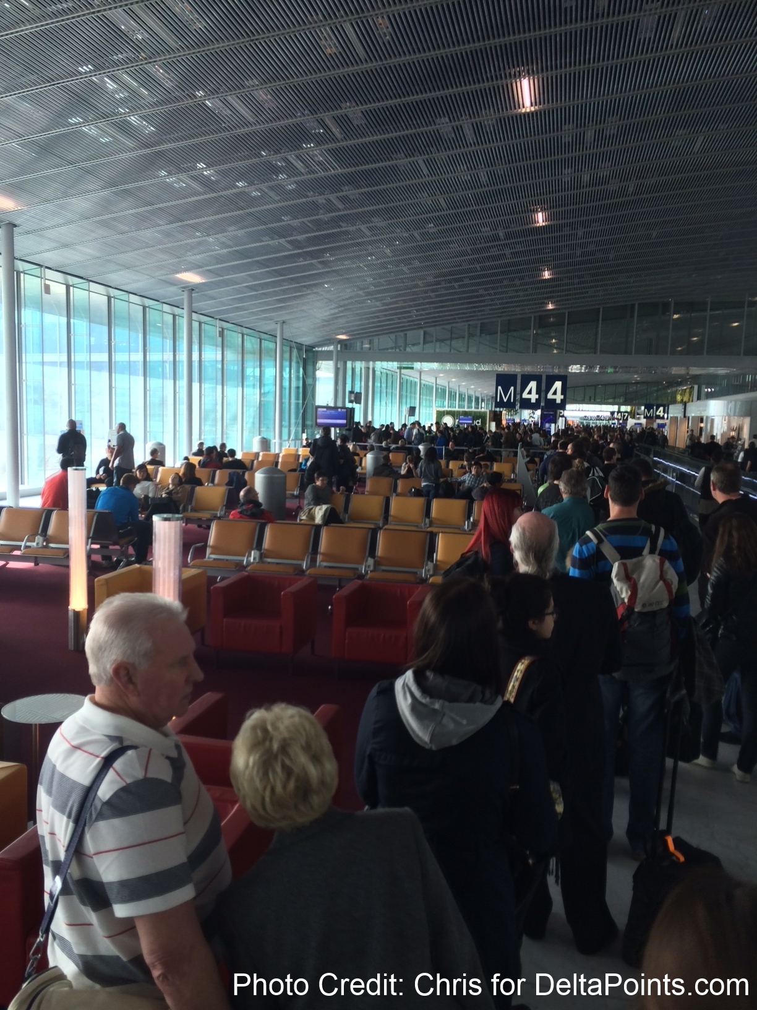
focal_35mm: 30
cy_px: 505
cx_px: 378
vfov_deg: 60.0
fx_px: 875
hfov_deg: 46.8
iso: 40
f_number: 2.2
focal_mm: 4.12
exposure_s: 1/40
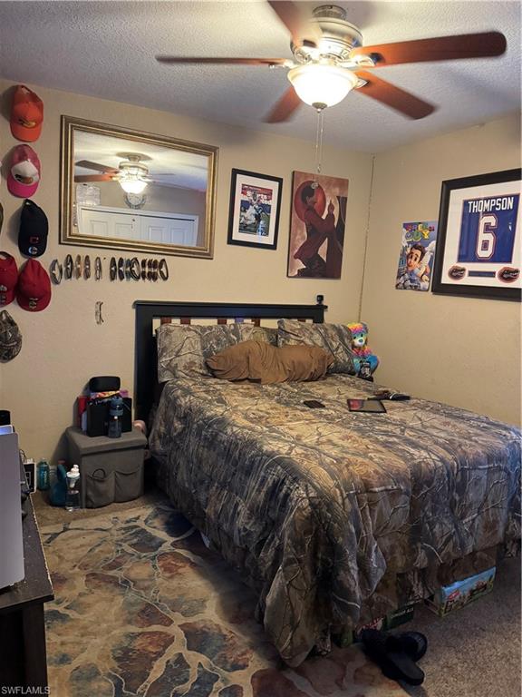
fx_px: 483
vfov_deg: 71.6
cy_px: 348
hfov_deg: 56.8
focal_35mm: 24
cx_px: 261
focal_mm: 6.76
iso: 800
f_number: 1.78
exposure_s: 1/60
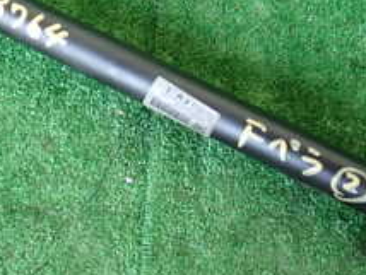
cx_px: 145
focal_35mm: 84
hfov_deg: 23.2
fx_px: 889
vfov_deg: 17.6
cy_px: 108
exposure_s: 1/30
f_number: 2.3
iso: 400
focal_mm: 5.4
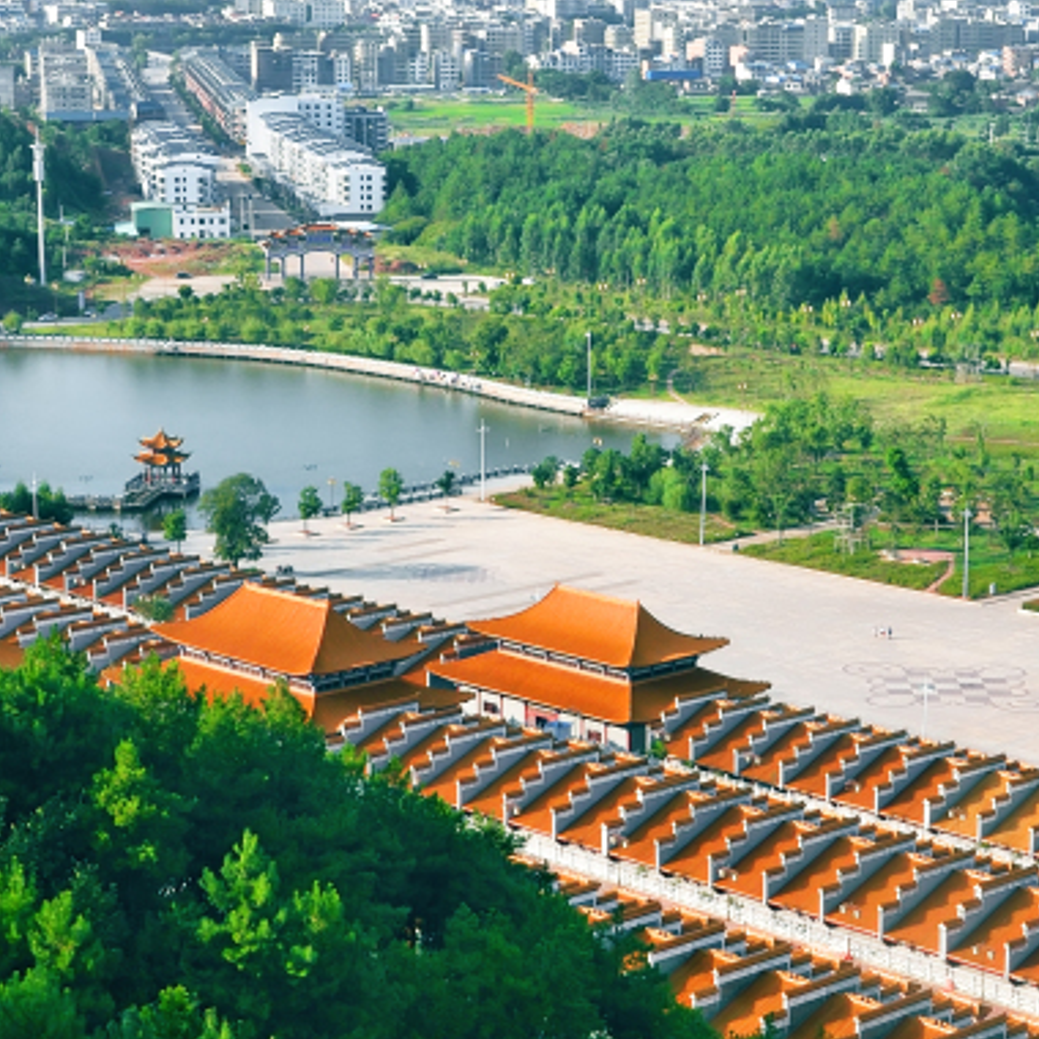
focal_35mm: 96
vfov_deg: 18.1
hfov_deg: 18.1
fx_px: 3260
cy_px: 509
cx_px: 574
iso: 250
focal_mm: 28
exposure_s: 1/160
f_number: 10
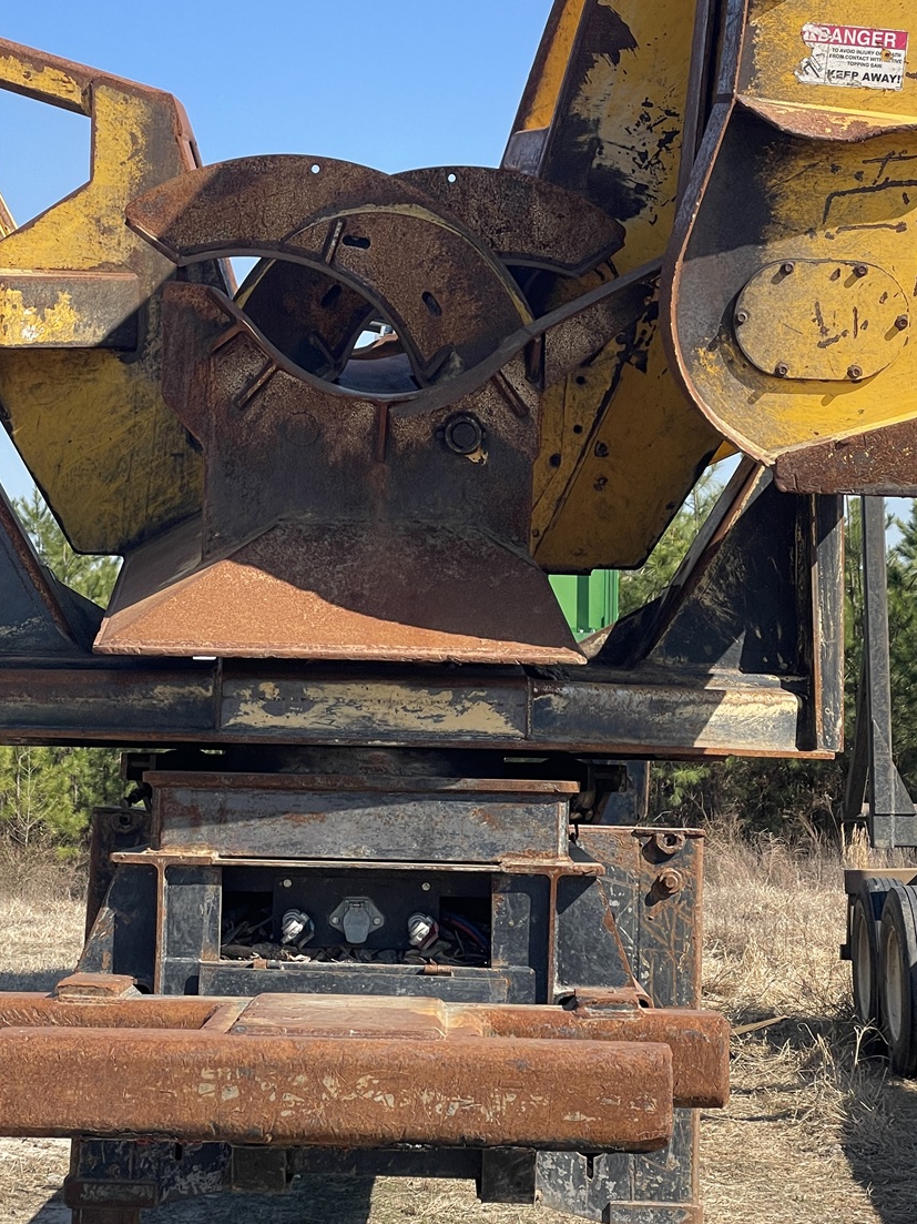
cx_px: 429
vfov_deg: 25.7
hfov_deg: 19.4
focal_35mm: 76
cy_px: 555
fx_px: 2685
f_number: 2
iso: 25
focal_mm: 6
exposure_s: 1/959
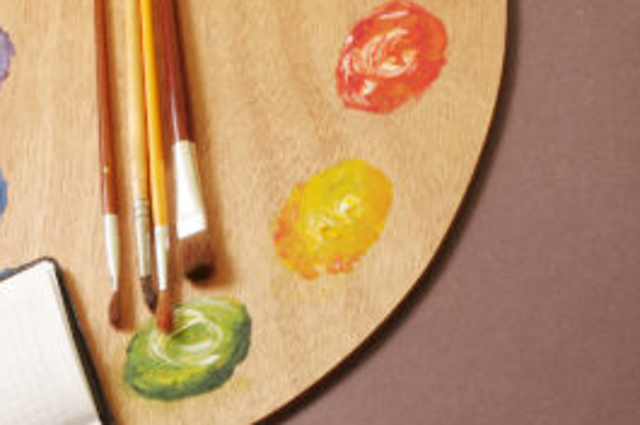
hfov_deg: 16.1
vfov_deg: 10.8
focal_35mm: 125
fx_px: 2219
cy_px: 420
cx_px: 31
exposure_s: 1/125
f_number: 5.6
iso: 100
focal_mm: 35
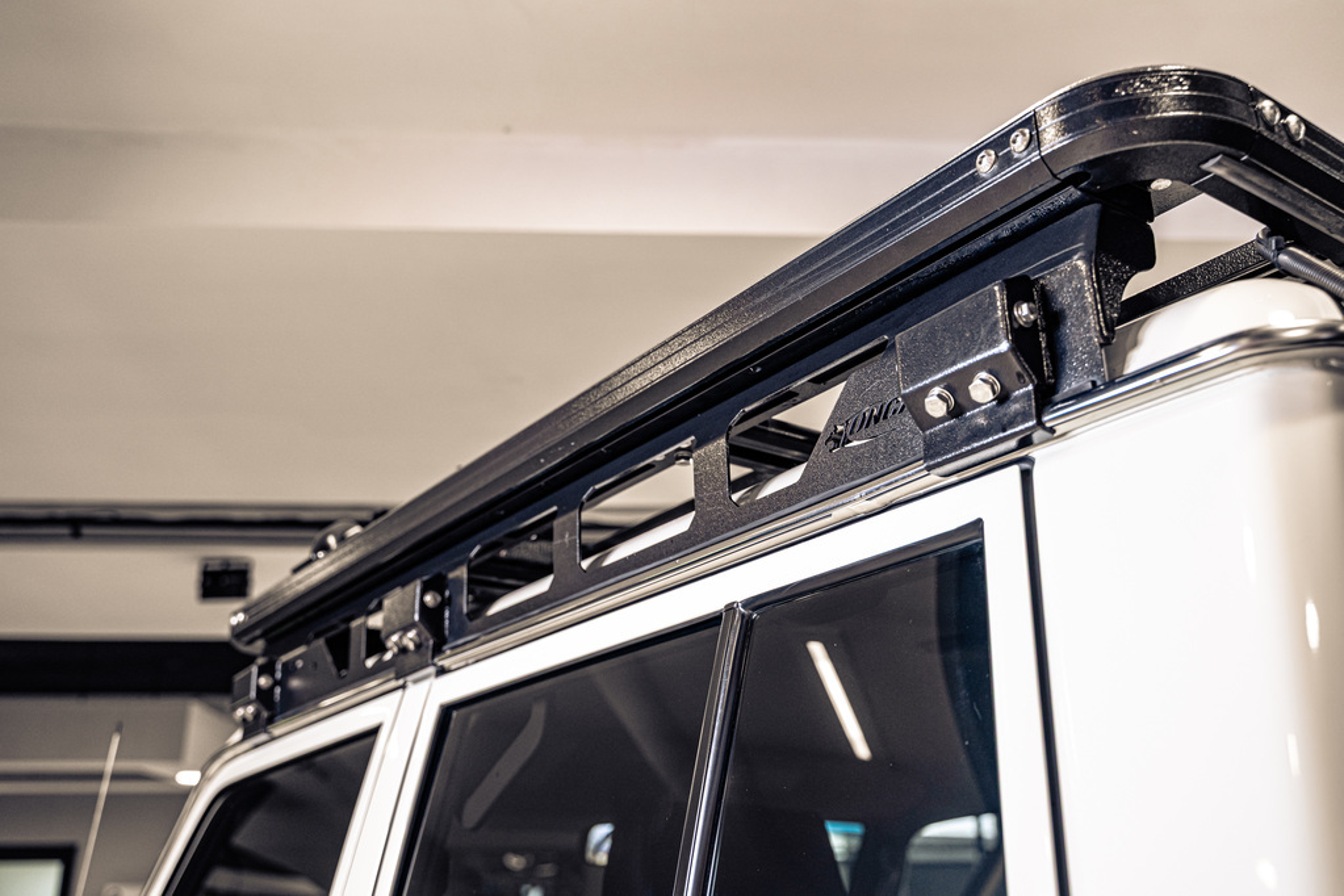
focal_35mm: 34
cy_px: 448
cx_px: 672
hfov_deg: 55.1
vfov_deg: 38.4
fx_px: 1288
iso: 800
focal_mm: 34.5
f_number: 4
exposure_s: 1/200
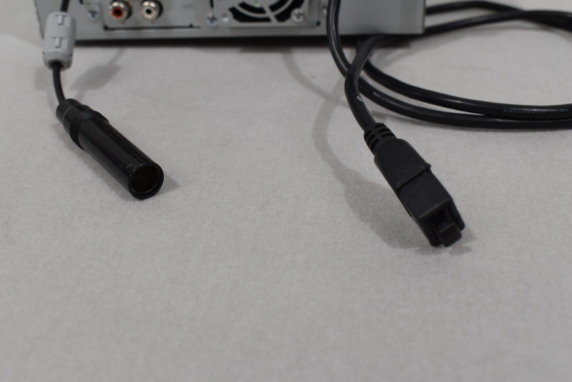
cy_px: 191
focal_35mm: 46
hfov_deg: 42.3
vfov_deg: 28.9
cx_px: 286
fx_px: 739
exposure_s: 1/60
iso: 400
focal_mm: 31
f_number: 8
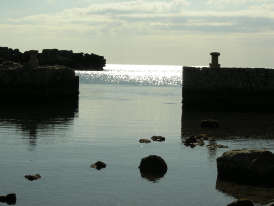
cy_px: 103
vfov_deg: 17.0
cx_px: 137
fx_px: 689
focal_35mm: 87
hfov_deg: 22.5
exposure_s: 1/518
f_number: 7.5
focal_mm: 18.6
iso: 64
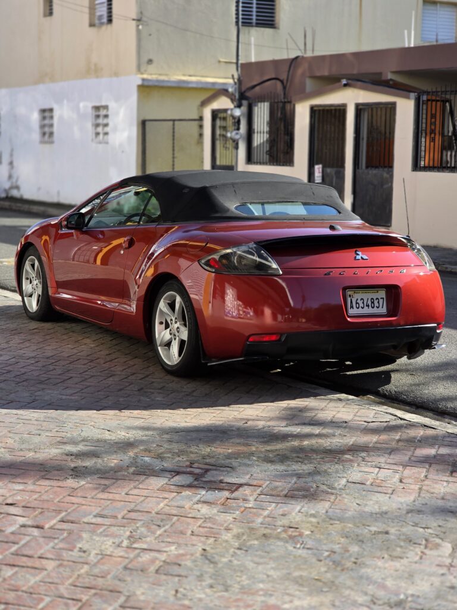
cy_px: 305
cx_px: 228
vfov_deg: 28.2
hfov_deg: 21.3
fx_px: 1215
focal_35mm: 69
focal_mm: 7.9
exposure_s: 1/927
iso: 50
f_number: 2.4
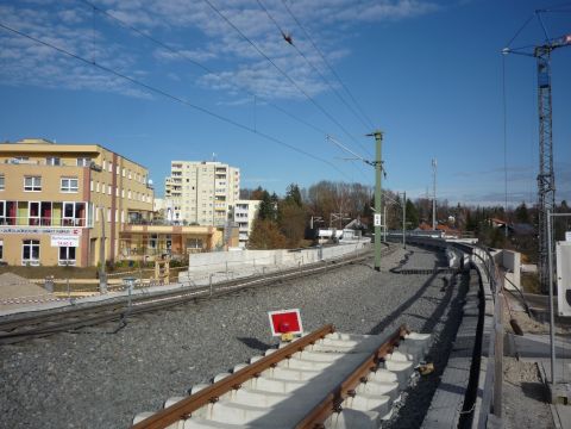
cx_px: 286
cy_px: 214
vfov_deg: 44.2
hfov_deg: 56.8
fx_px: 528
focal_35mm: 32
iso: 100
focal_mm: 5.2
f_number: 5.6
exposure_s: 1/640
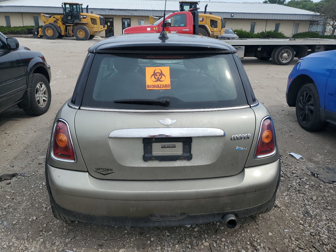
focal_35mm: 26
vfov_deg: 53.1
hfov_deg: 67.3
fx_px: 252
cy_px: 126
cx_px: 168
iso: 50
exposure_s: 1/2500
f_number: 1.5
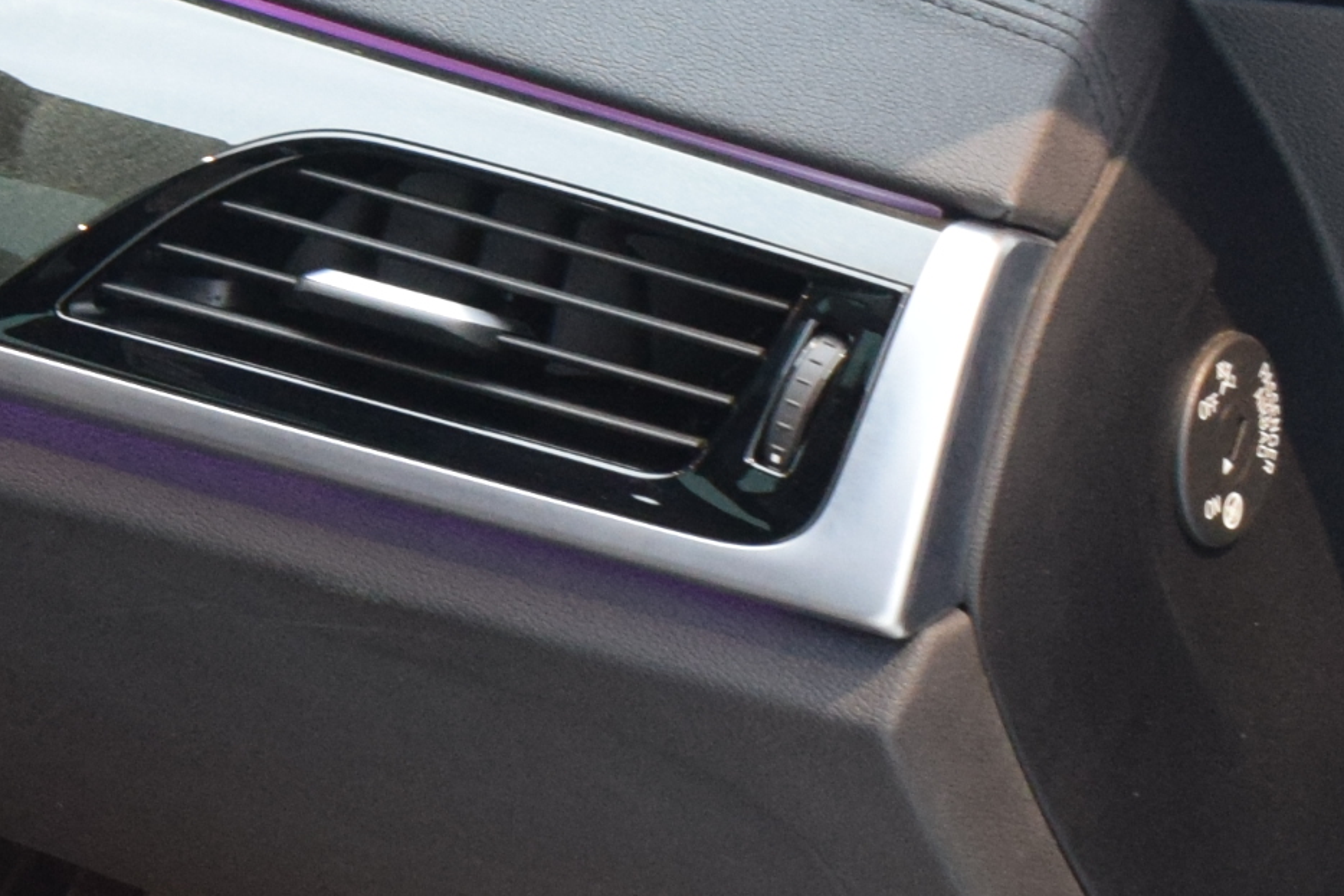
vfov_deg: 10.5
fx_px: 4854
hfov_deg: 13.8
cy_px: 538
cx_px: -1197
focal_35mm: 130
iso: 1000
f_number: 5.6
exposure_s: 1/25
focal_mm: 18
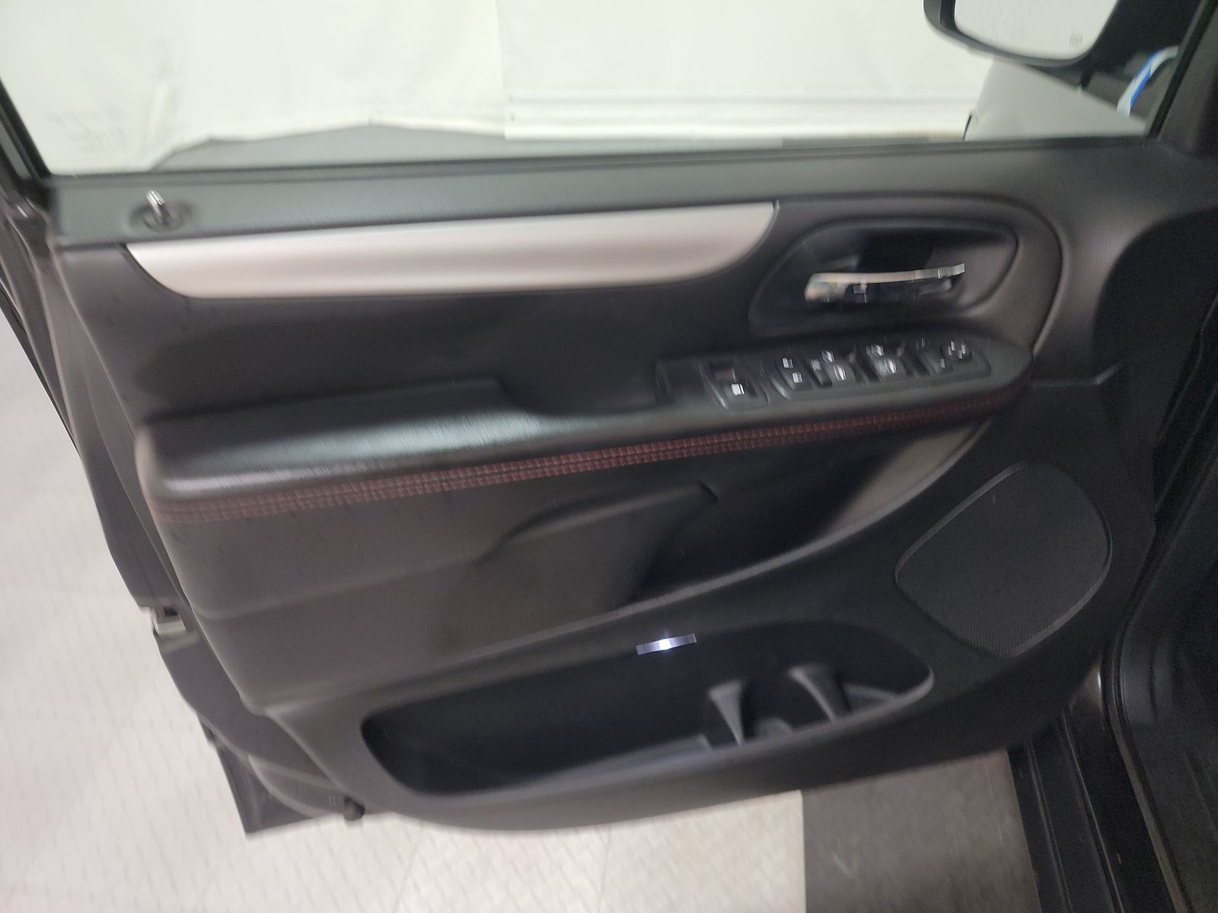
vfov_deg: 56.8
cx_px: 609
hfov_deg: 71.6
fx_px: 844
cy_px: 456
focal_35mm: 24
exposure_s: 1/59
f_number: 1.8
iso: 435
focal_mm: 6.7
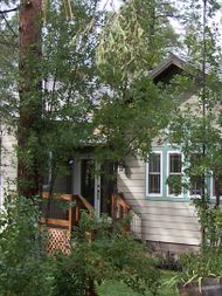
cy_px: 157
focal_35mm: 90
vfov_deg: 21.8
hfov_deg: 16.2
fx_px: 769
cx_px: 211
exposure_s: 1/200
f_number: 2.8
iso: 80
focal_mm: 6.3
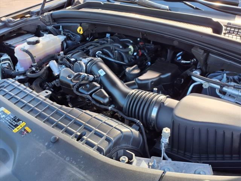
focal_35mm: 27
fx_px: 188
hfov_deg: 65.3
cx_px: 120
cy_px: 90
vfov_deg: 51.4
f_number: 1.9
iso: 40
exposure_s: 1/120
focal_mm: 3.58
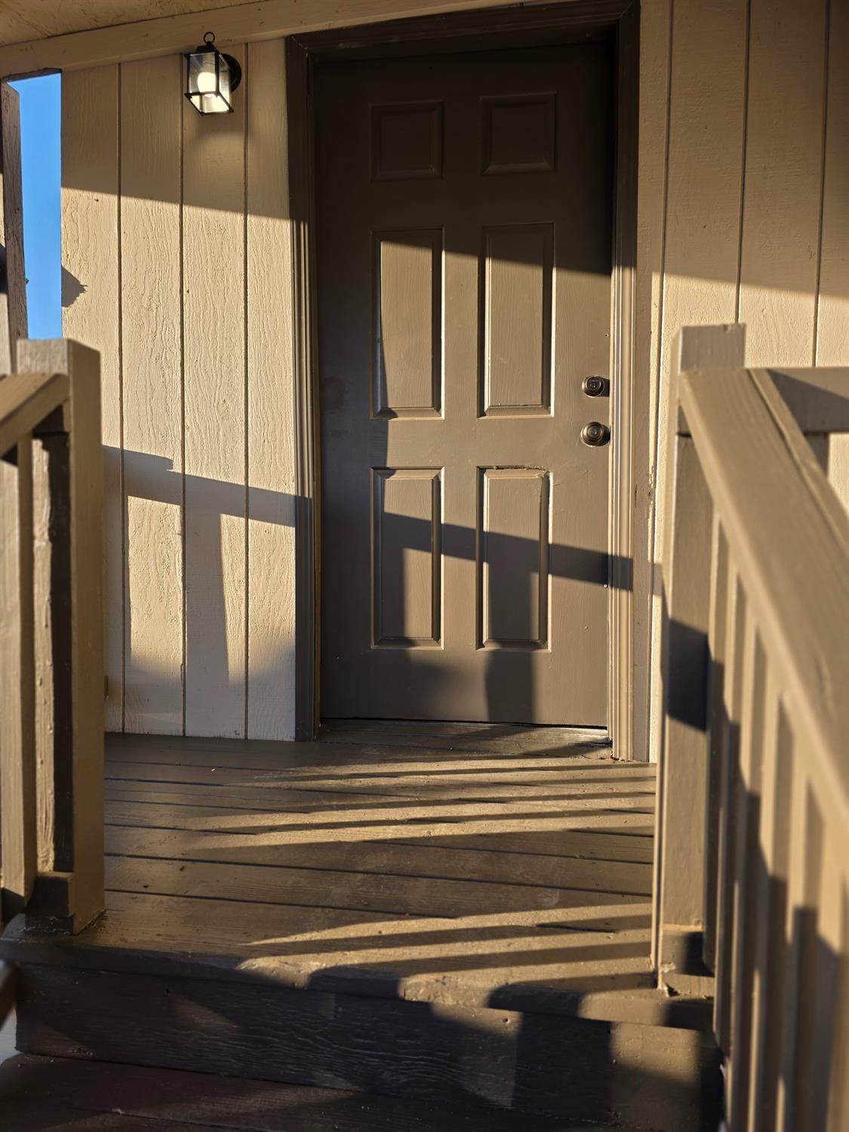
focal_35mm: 23
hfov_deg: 58.9
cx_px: 424
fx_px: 752
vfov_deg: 73.9
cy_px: 566
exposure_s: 1/162
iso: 12
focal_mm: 6.3
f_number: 1.7
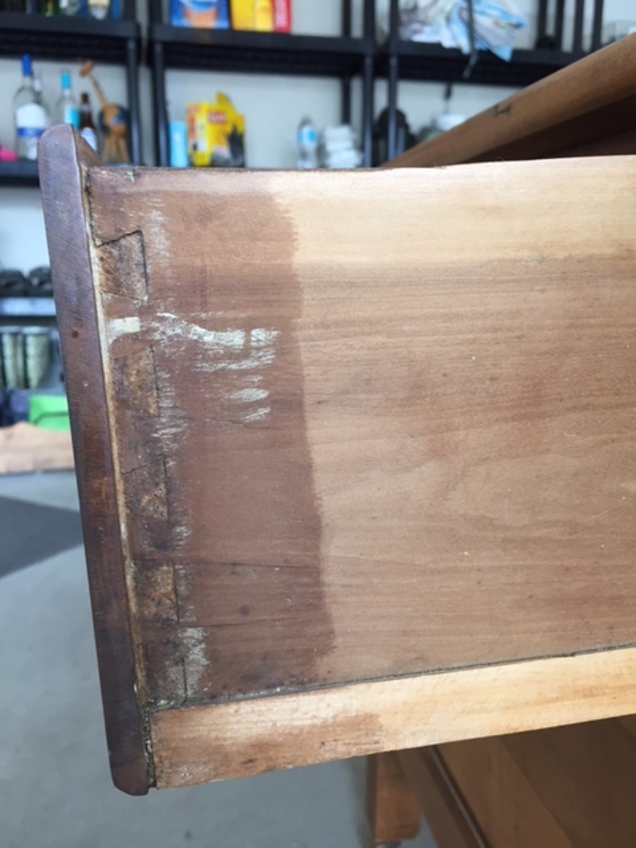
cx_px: 318
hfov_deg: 48.2
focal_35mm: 29
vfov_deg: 61.7
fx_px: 710
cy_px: 424
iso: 32
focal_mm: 4.15
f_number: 2.2
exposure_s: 1/30
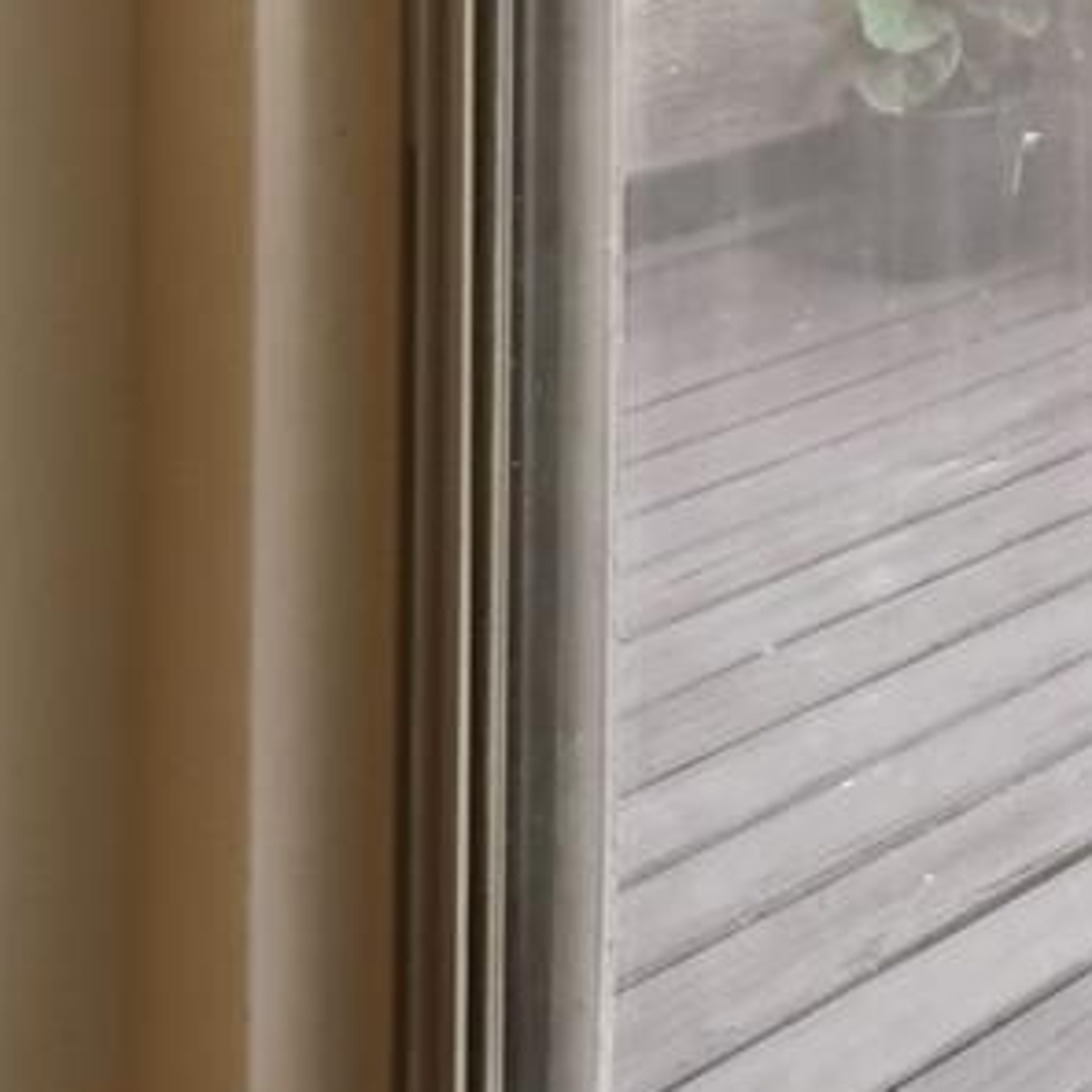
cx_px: 1763
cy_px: -612
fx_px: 2463
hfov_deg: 20.4
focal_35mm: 69
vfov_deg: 20.7
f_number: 7.1
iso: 100
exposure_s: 1/80
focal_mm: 10
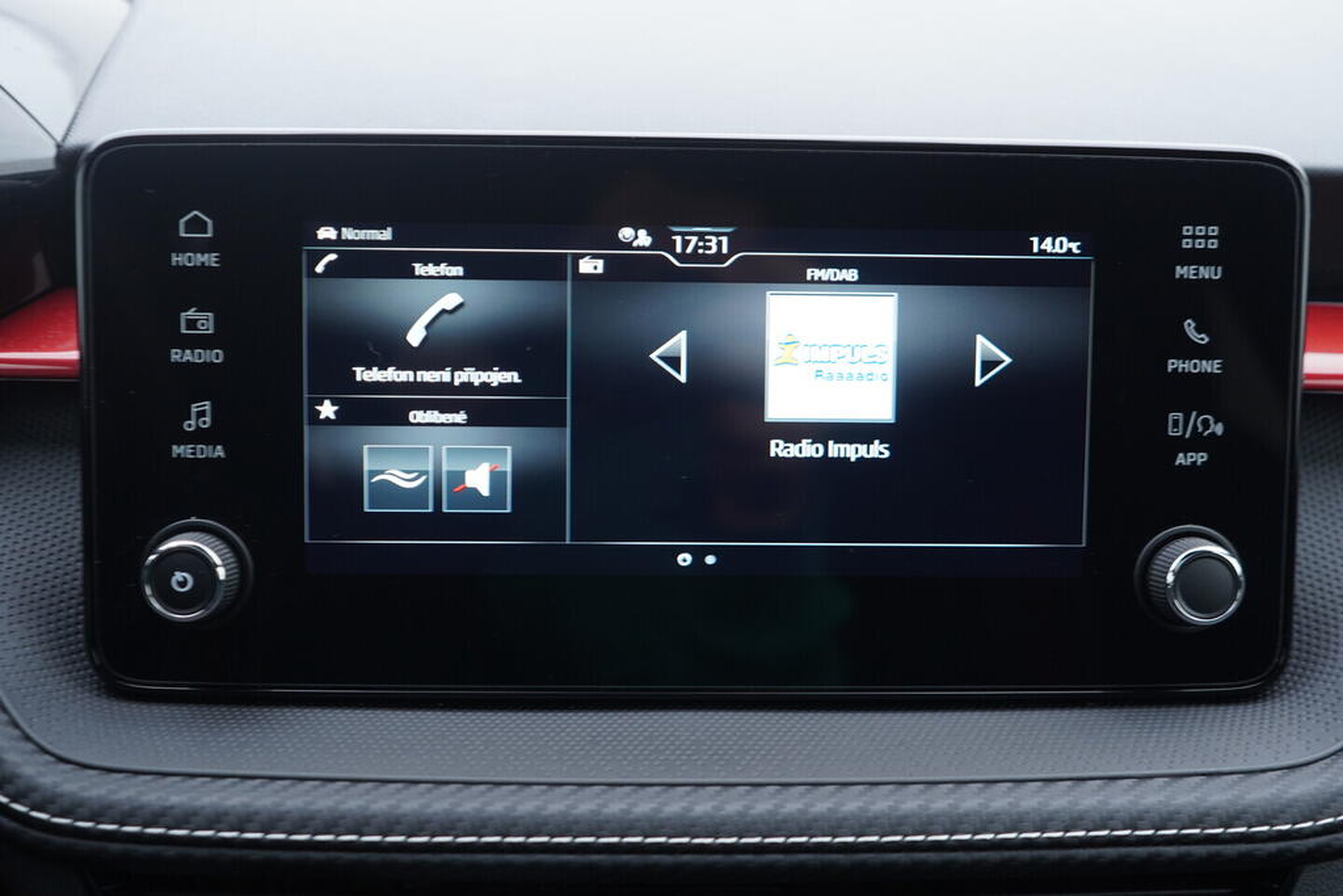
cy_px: 448
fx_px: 1343
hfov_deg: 53.1
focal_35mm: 36
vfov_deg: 36.9
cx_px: 672
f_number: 2.8
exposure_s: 1/40
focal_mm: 24
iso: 200
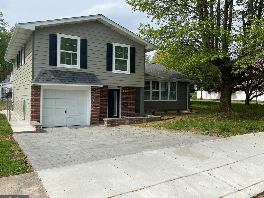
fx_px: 221
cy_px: 96
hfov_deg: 61.6
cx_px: 140
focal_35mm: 29
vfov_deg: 48.2
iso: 32
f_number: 1.8
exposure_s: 1/3401
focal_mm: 4.25
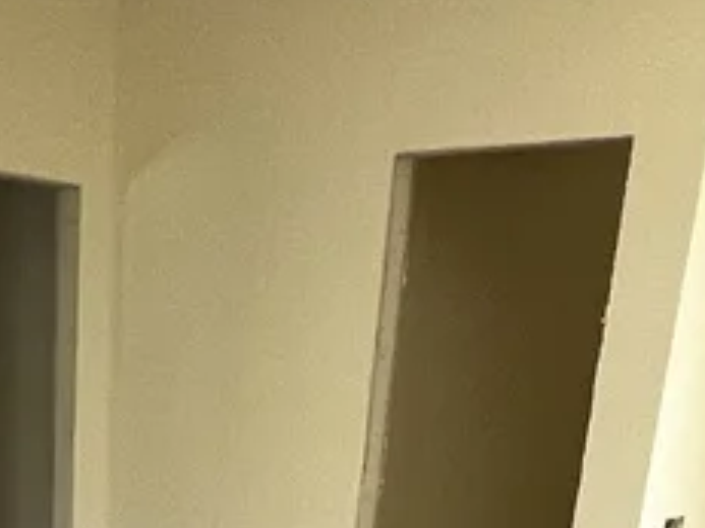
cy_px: 1572
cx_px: 79
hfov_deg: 23.5
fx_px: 1649
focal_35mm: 81
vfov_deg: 11.3
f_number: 1.8
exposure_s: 1/60
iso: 160
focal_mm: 1.57
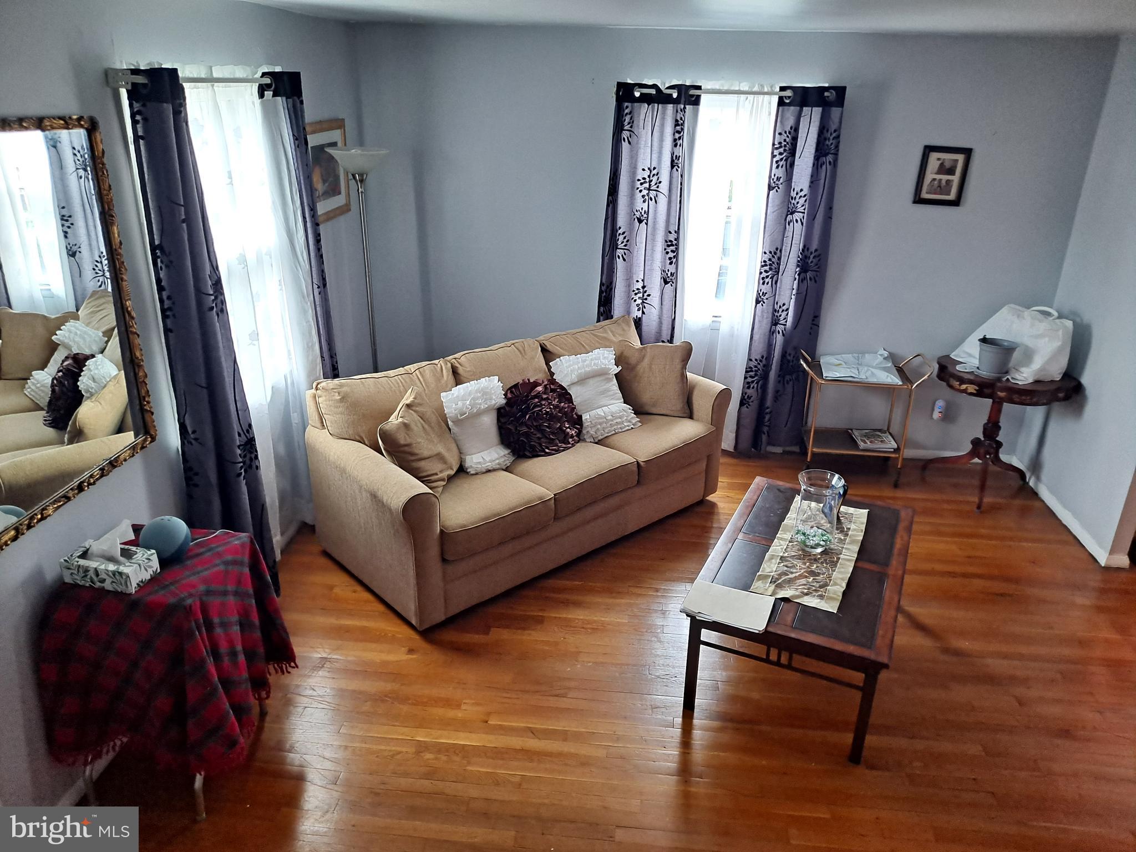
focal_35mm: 25
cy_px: 426
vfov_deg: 54.9
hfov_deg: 69.4
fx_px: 820
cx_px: 568
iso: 320
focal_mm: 4.6
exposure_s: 1/50
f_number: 2
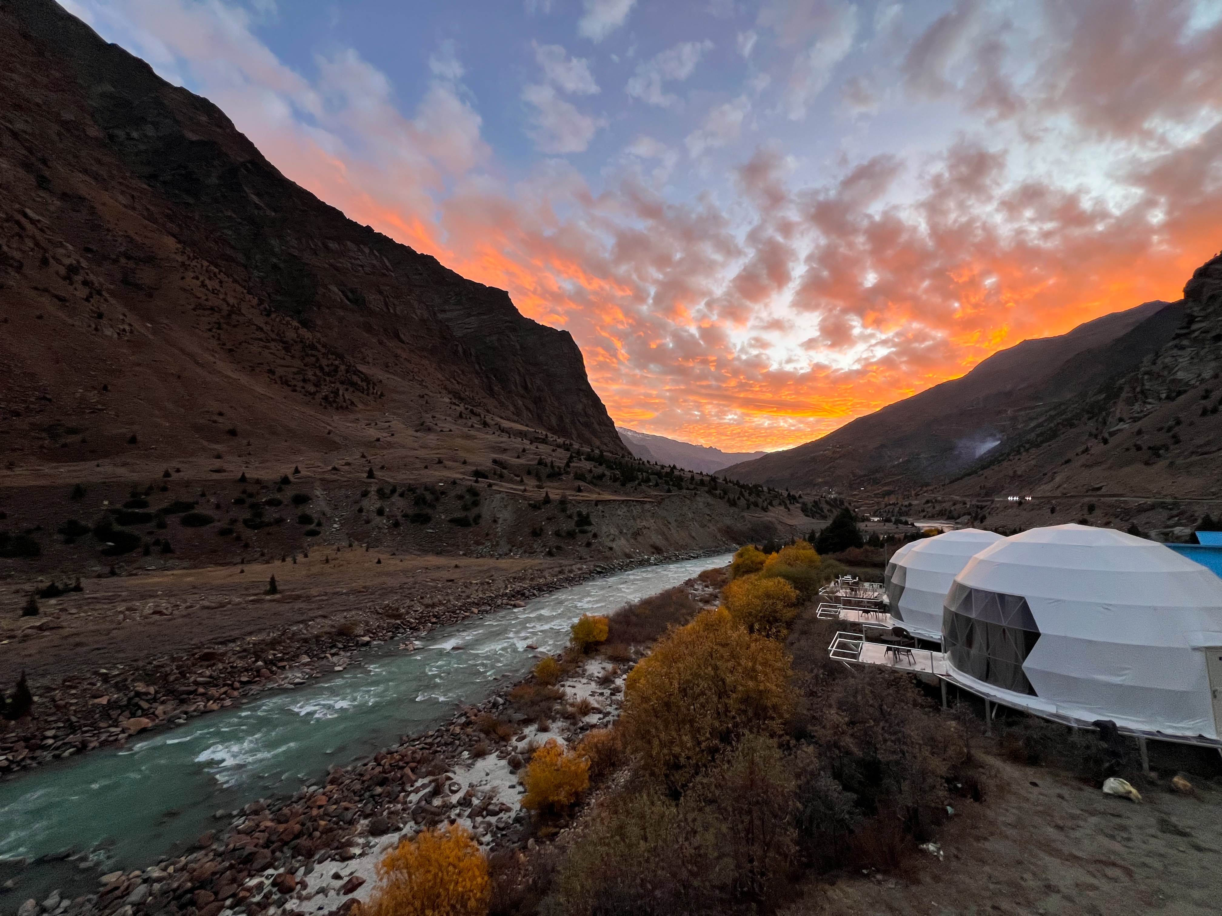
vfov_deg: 89.9
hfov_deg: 106.2
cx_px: 611
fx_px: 459
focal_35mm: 13
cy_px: 458
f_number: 1.8
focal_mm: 1.57
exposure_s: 1/100
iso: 64
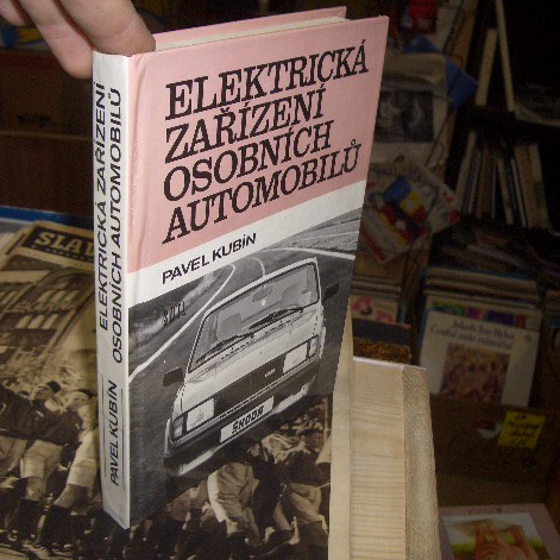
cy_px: 277
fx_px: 769
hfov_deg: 40.0
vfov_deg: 40.0
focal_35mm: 42
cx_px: 270
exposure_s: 1/60
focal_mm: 5.8
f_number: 2.6
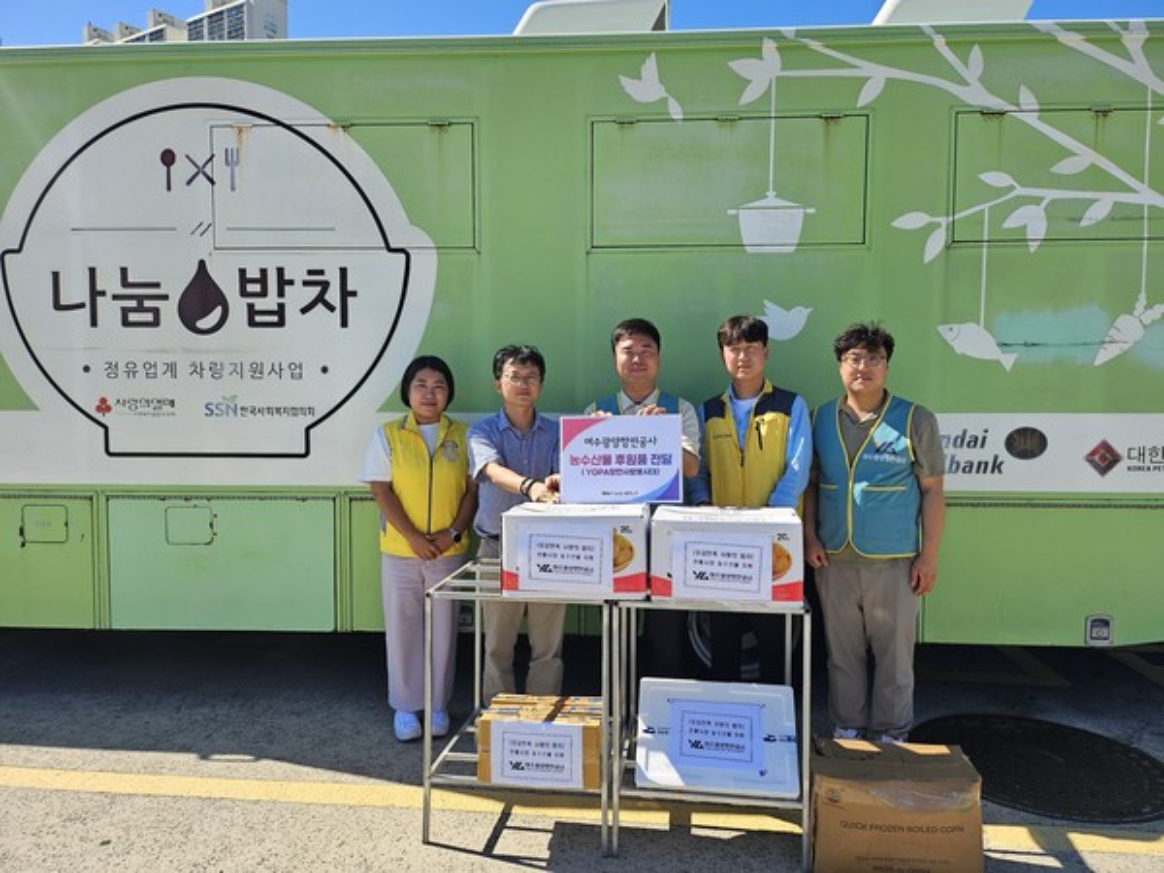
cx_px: 582
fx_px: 807
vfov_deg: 56.8
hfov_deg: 71.6
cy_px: 436
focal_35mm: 24
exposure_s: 1/2450
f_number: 1.8
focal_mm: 5
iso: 50
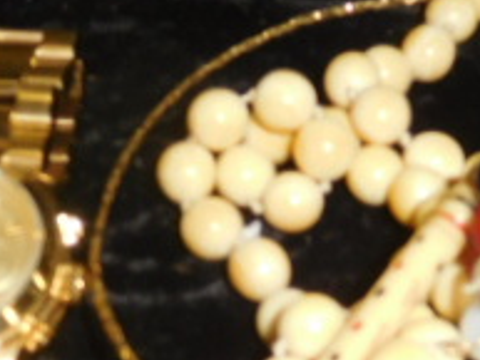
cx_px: 346
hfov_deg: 23.4
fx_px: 1152
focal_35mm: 83
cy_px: 402
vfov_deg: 17.2
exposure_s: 1/30
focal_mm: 4.5
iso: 125
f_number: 3.4
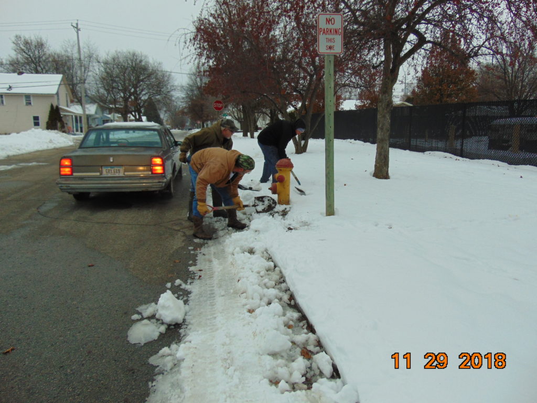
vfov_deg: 54.9
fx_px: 388
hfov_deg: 69.4
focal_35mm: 25
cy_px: 202
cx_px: 268
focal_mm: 4.5
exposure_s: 1/125
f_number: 3
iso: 80
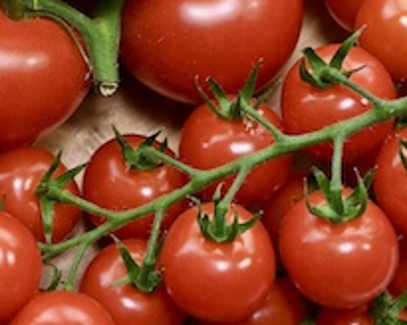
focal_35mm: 165
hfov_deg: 11.6
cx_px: 13
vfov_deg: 9.1
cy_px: -174
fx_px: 1988
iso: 400
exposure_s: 1/250
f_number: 7.1
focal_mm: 45
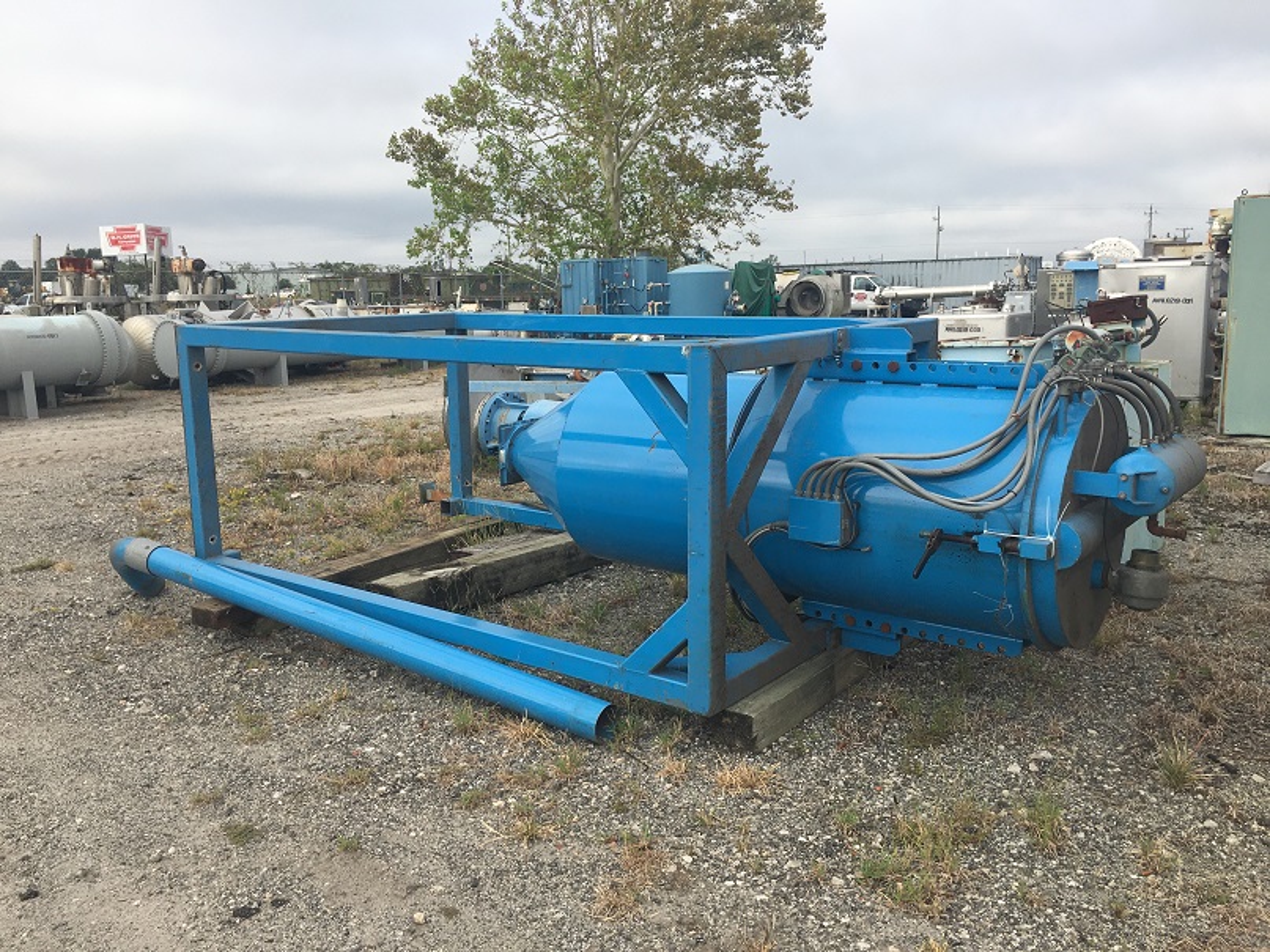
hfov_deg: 61.7
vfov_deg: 48.2
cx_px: 635
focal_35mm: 29
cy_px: 476
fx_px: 1064
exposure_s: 1/1374
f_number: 2.2
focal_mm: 4.15
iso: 25
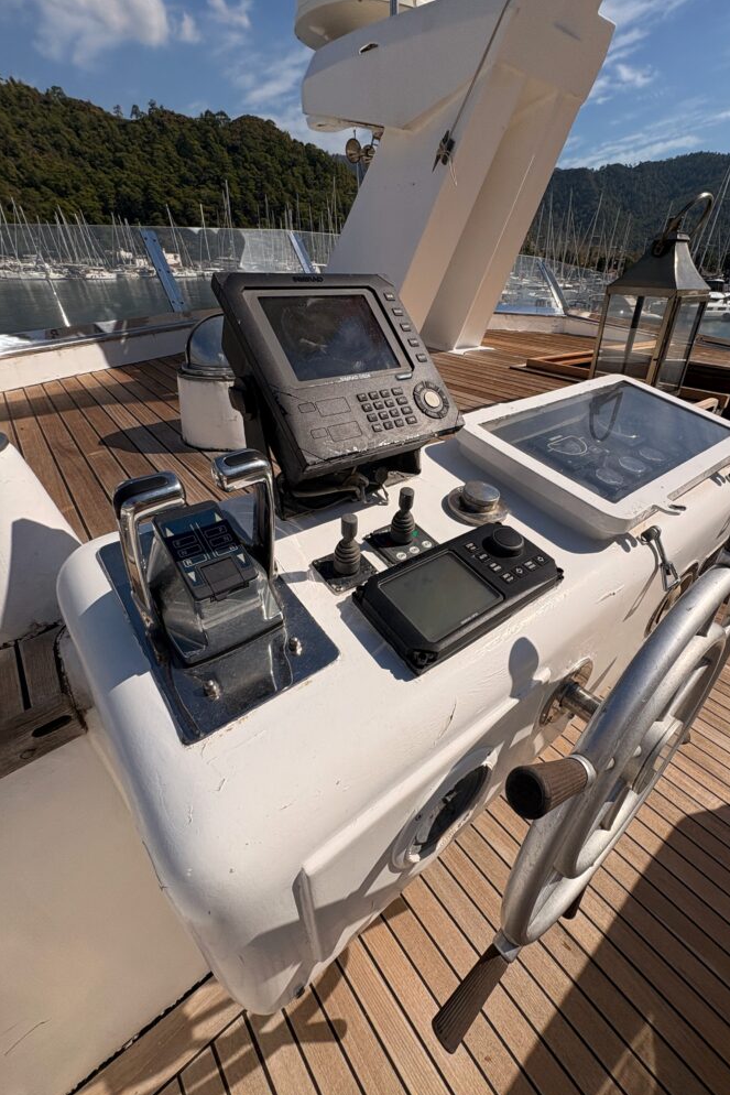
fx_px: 456
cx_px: 422
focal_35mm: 15
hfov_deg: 76.8
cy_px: 545
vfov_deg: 100.4
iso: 50
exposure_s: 1/6135
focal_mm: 2.22
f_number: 2.2
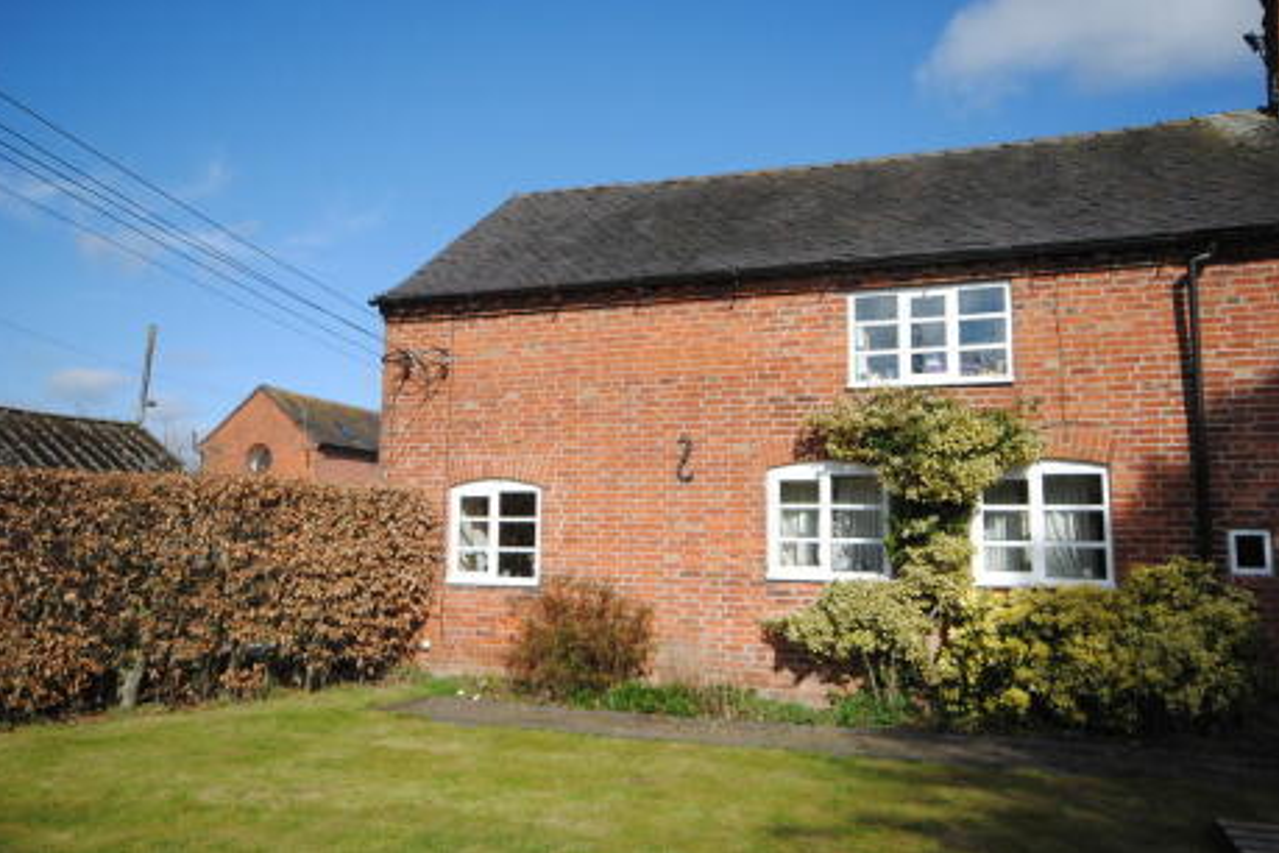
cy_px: 417
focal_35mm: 28
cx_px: 649
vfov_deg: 46.4
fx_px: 995
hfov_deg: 65.5
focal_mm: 18
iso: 100
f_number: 9
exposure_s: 1/320
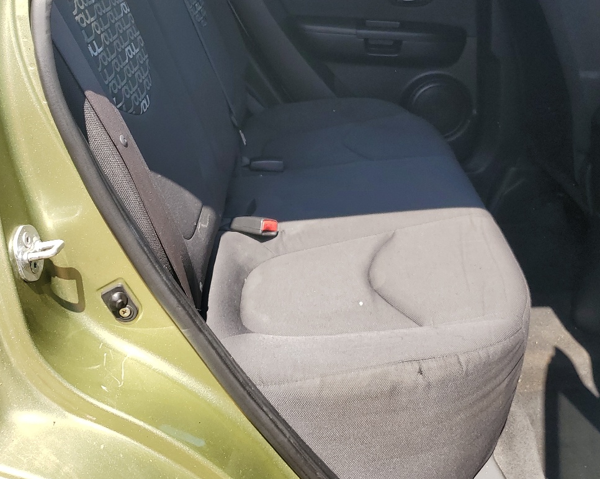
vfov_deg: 34.8
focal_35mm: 42
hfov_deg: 43.6
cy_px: 114
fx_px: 746
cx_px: 367
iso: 50
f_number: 1.5
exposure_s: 1/769
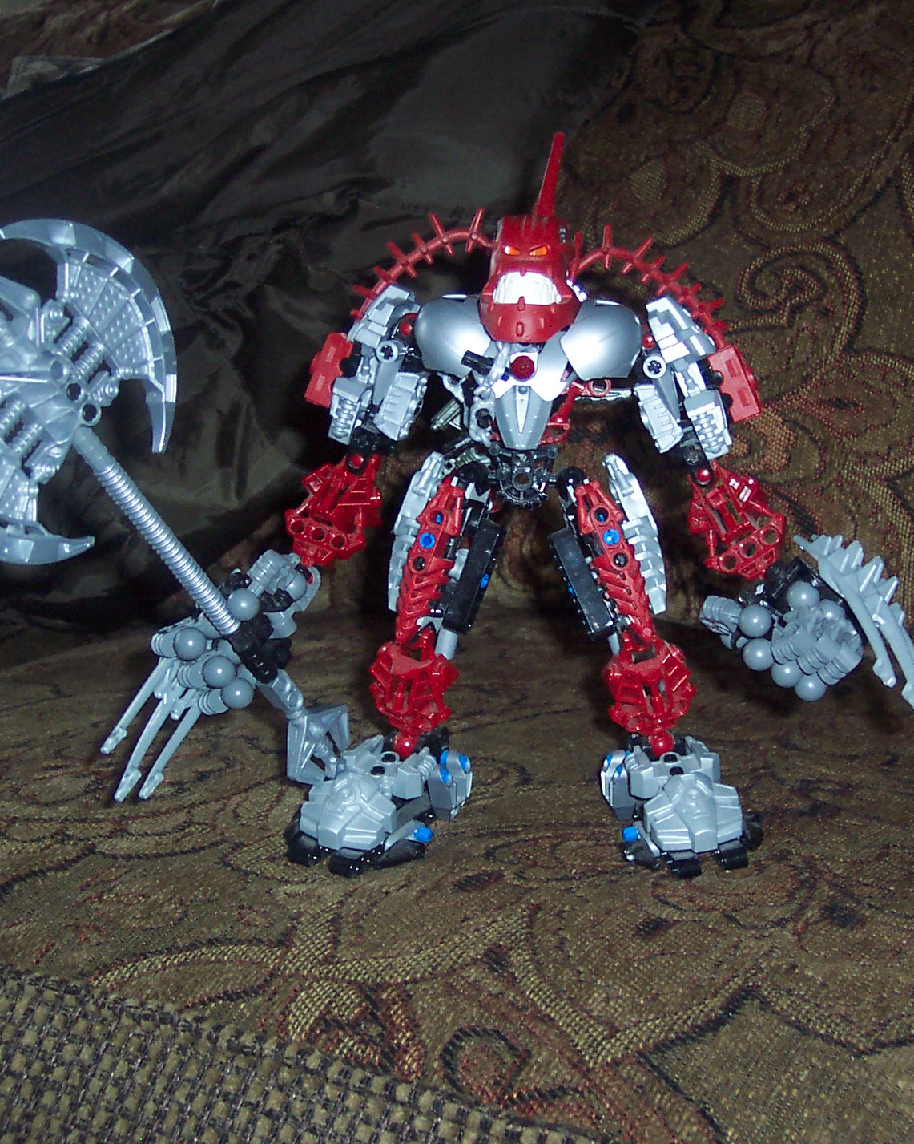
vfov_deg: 34.8
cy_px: 576
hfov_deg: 28.1
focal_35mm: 54
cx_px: 530
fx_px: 1827
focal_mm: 8
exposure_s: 1/30
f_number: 2.8
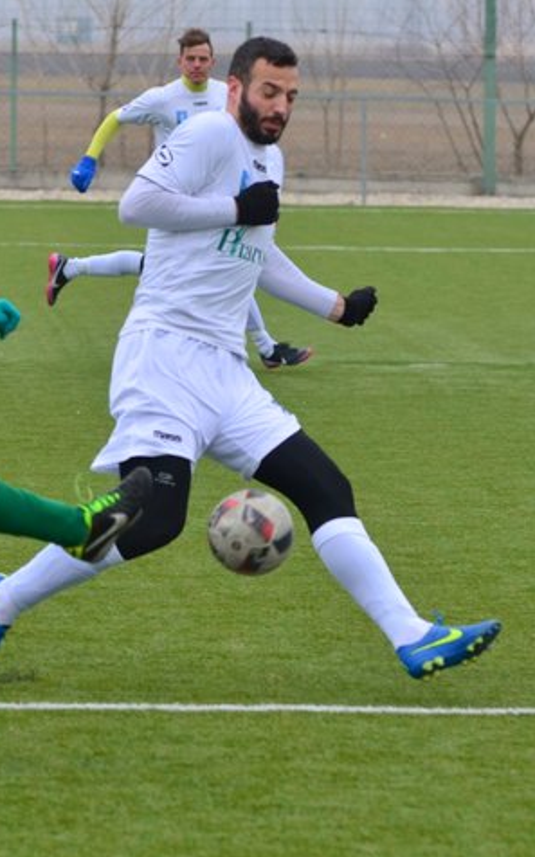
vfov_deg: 6.7
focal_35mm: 313
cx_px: 222
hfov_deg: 4.2
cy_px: 475
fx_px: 7311
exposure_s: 1/1000
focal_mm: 122
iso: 800
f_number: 4.8
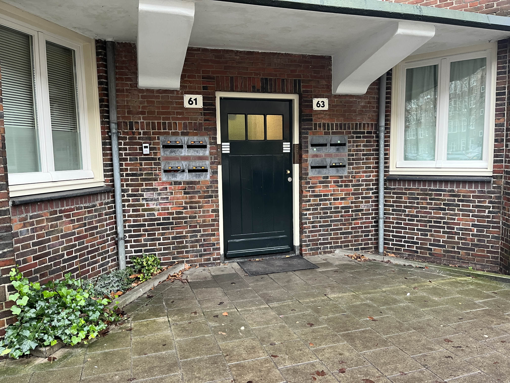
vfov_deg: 53.1
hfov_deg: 67.3
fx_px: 383
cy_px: 192
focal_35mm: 26
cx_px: 255
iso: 160
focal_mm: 5.1
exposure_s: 1/60
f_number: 1.6
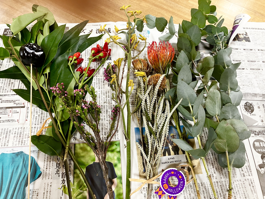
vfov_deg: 49.7
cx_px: 132
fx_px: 214
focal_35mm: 28
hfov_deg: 63.4
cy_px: 100
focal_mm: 3.99
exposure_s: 1/60
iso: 200
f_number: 1.8
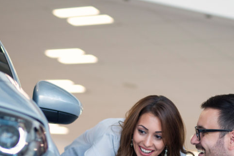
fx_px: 695
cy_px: 143
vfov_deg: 12.7
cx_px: 89
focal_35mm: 107
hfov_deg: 19.1
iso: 320
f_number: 1.8
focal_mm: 50
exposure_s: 1/500
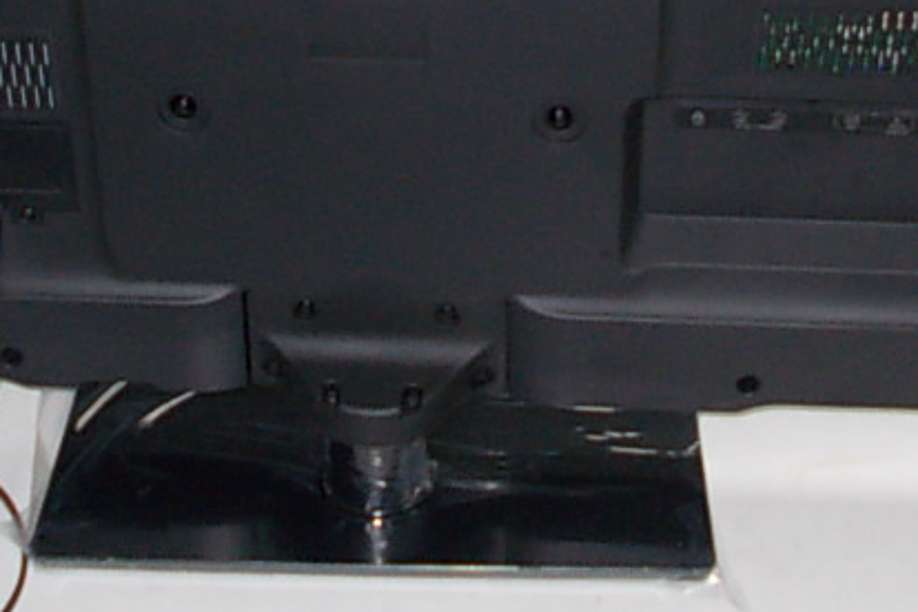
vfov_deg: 18.4
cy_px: -24
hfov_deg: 28.1
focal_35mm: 72
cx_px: 452
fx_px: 1836
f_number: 2.7
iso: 200
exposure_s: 1/25
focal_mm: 4
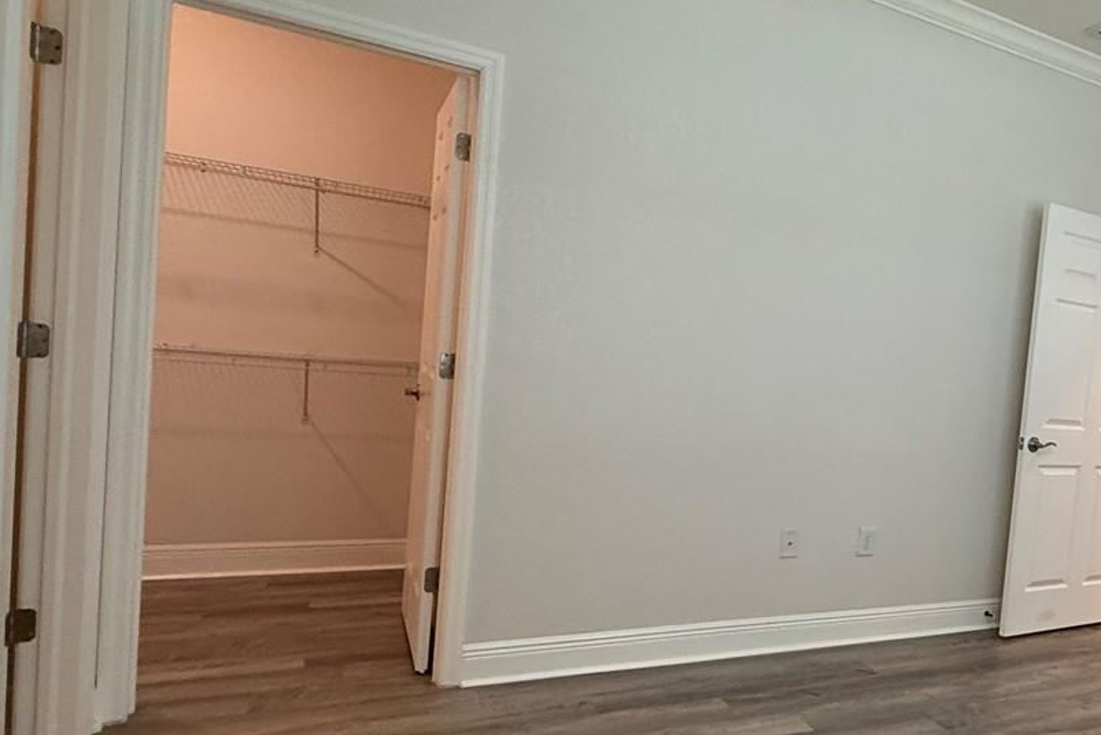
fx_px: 887
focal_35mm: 29
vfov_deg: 44.9
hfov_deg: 55.9
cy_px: 417
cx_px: 972
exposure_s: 1/120
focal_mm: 2.22
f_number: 2.2
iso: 200
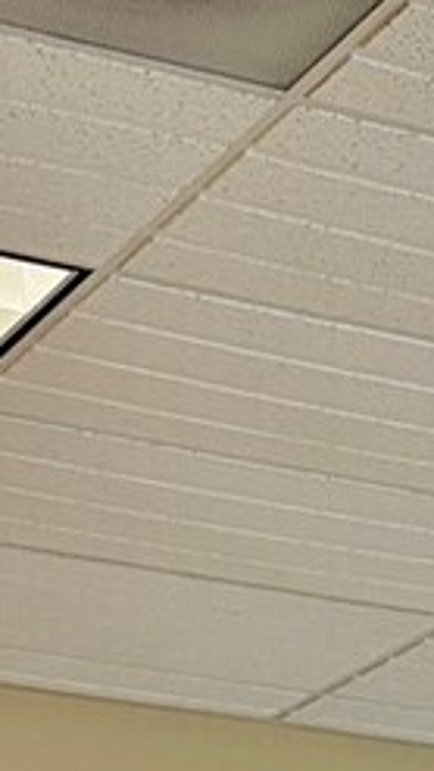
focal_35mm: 165
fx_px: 3375
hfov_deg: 7.3
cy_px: 1773
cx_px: 337
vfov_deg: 11.2
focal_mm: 5.96
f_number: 1.6
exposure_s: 1/120
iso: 160
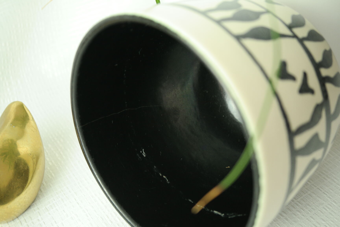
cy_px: 114
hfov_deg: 37.5
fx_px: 501
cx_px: 170
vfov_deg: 25.5
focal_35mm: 53
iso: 400
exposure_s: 1/30
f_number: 6.3
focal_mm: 35
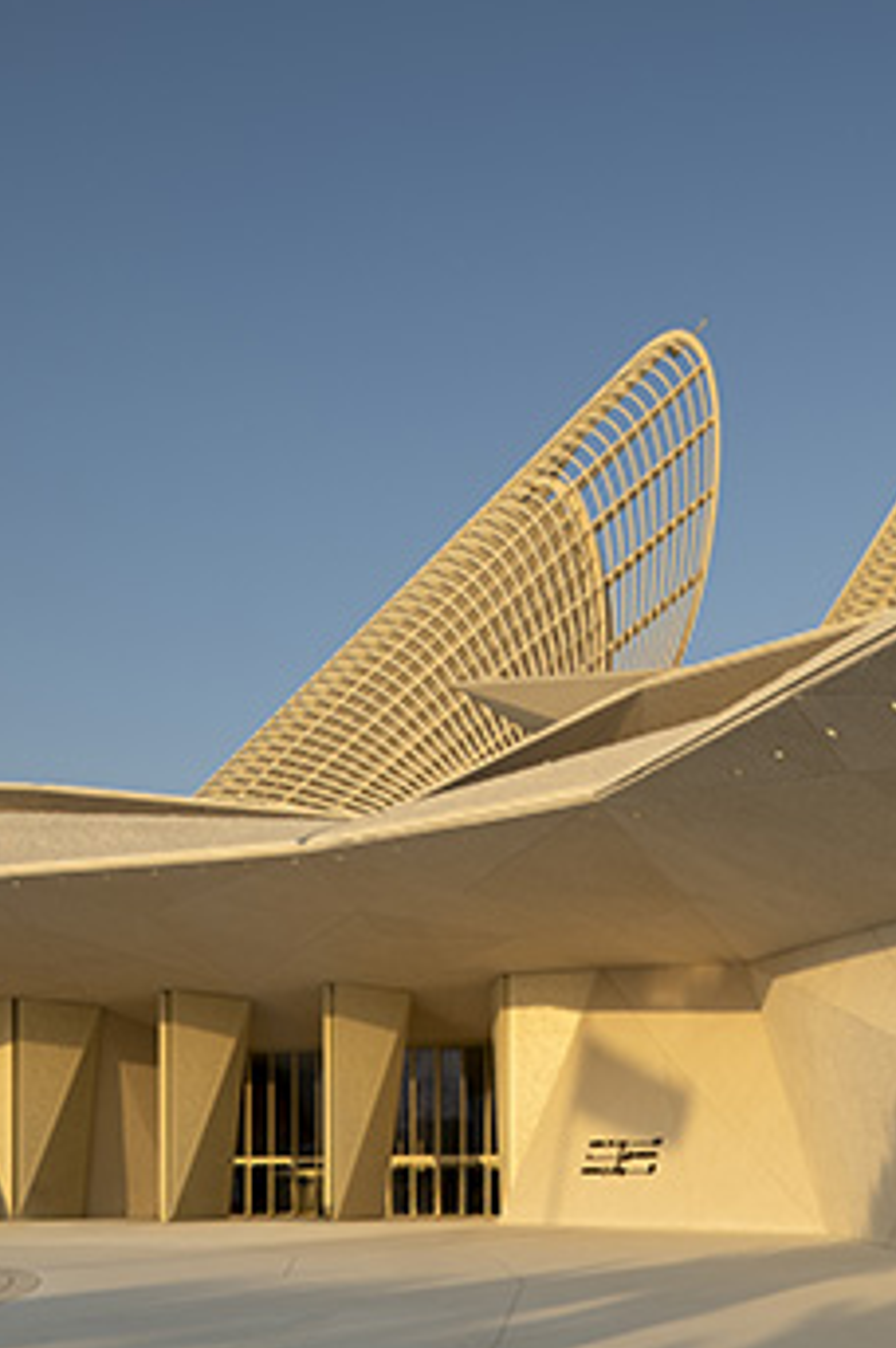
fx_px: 1347
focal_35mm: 36
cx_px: 639
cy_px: 694
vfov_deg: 53.2
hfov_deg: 36.2
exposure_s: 1/25
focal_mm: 19
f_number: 20
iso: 64
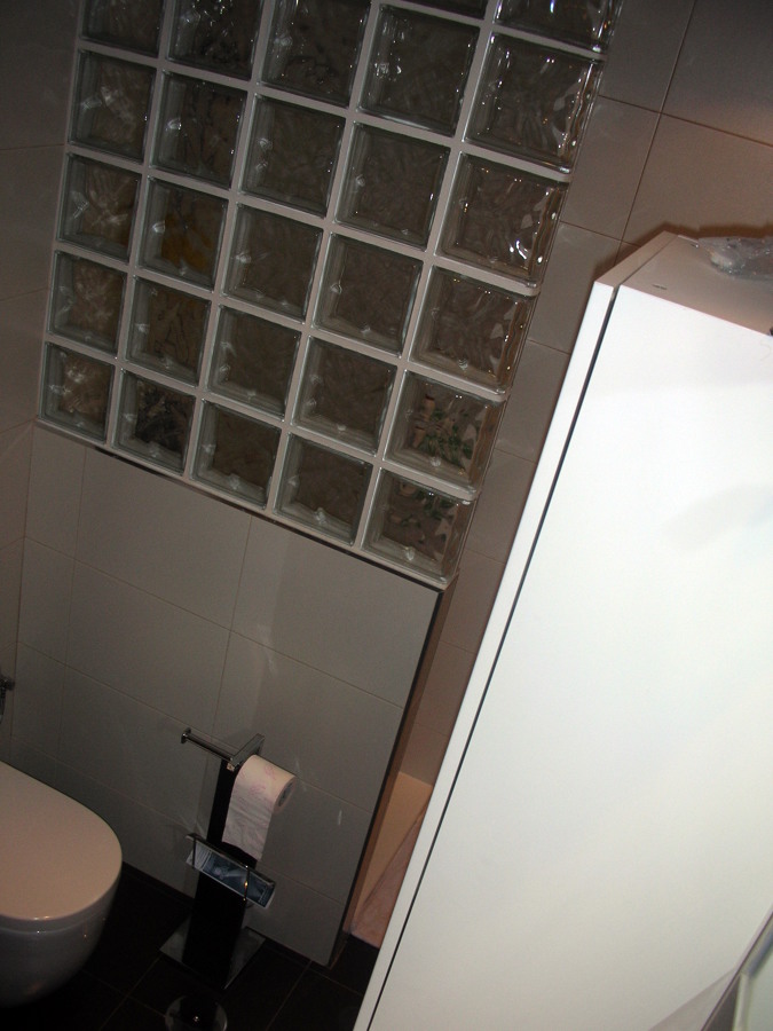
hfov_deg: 40.7
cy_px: 516
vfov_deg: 52.6
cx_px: 386
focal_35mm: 35
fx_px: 1042
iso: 50
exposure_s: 1/60.1
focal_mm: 5.8
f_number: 3
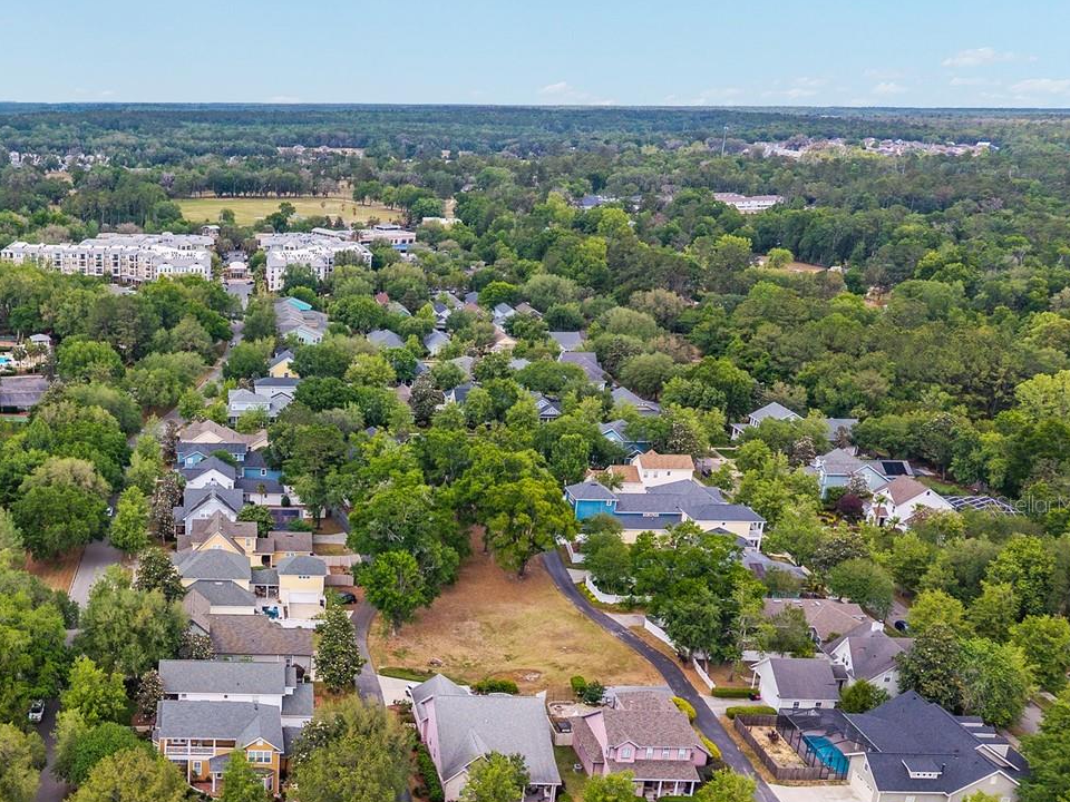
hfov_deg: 44.5
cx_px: 210
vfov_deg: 35.8
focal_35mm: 40
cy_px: 503
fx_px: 1236
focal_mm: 8.67
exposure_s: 1/3000
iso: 230
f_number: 1.8
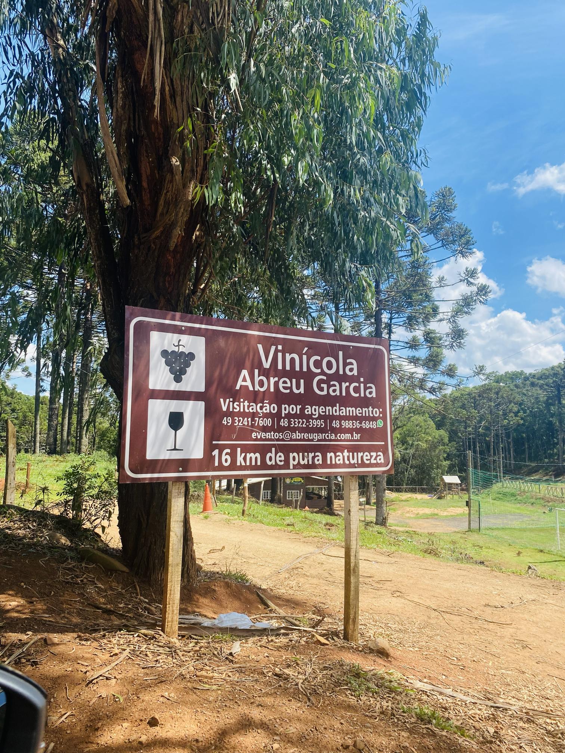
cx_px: 282
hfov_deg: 53.1
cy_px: 376
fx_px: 566
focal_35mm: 26
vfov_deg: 67.3
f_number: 1.8
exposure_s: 1/1330
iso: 32
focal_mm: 4.25
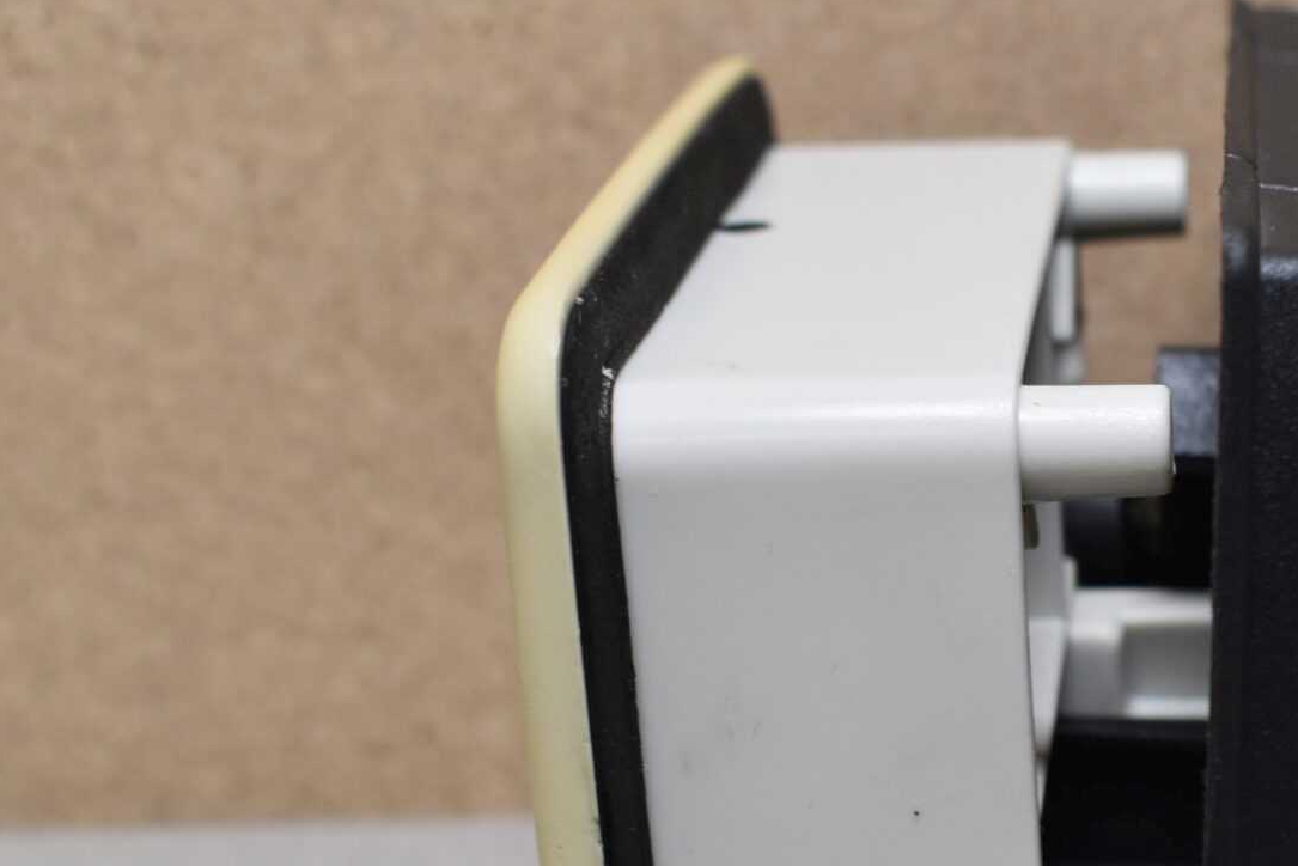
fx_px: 3318
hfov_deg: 21.5
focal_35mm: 92
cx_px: 1223
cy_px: 806
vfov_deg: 14.7
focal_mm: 26
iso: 400
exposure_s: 1/60
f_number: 5.6
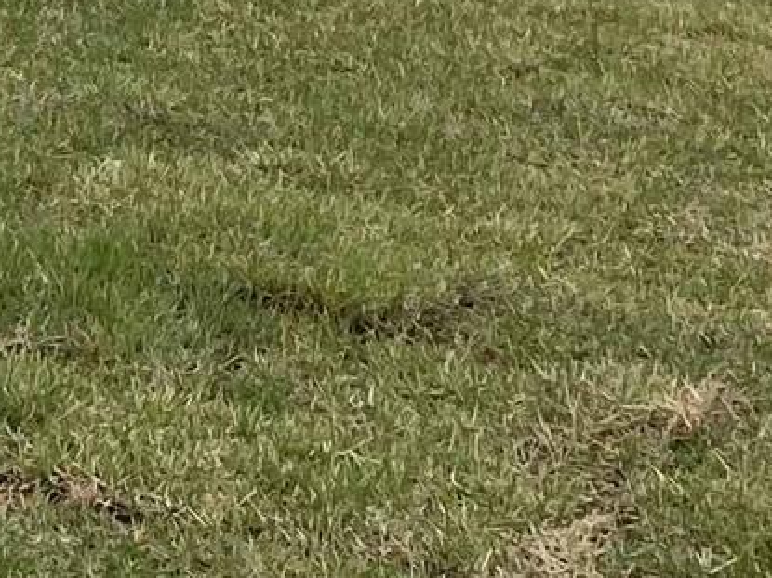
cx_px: -30
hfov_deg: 10.4
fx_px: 4192
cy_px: -626
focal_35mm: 188
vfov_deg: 7.5
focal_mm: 4.25
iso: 32
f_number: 1.8
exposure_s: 1/827
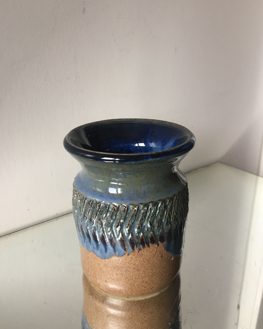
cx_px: 132
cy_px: 156
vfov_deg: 57.2
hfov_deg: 47.1
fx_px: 302
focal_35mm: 31
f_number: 2.2
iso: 32
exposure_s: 1/33
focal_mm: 4.15
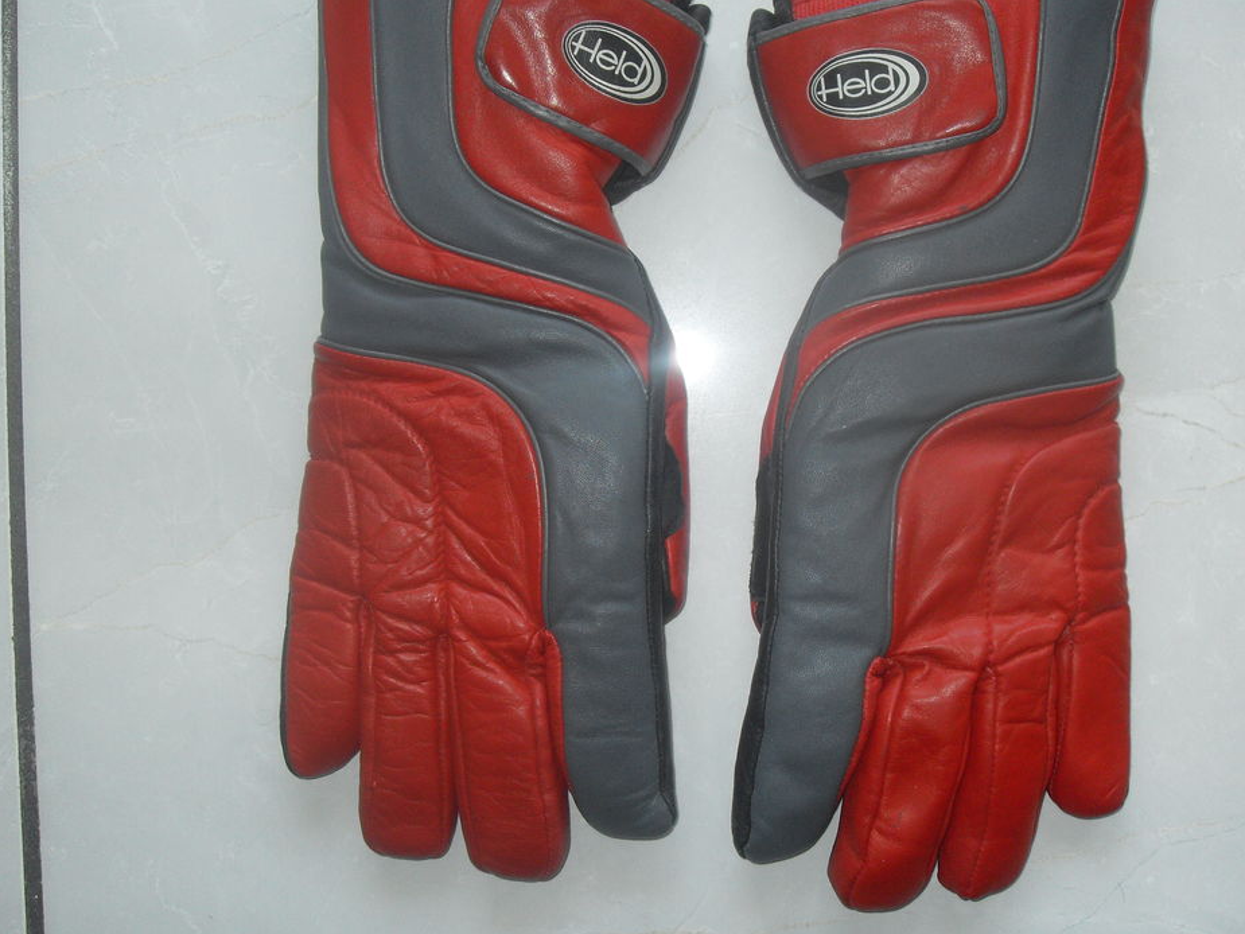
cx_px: 670
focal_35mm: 40
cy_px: 439
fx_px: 1439
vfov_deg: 36.0
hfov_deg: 46.8
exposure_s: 1/45
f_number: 2.8
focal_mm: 6.3
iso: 100
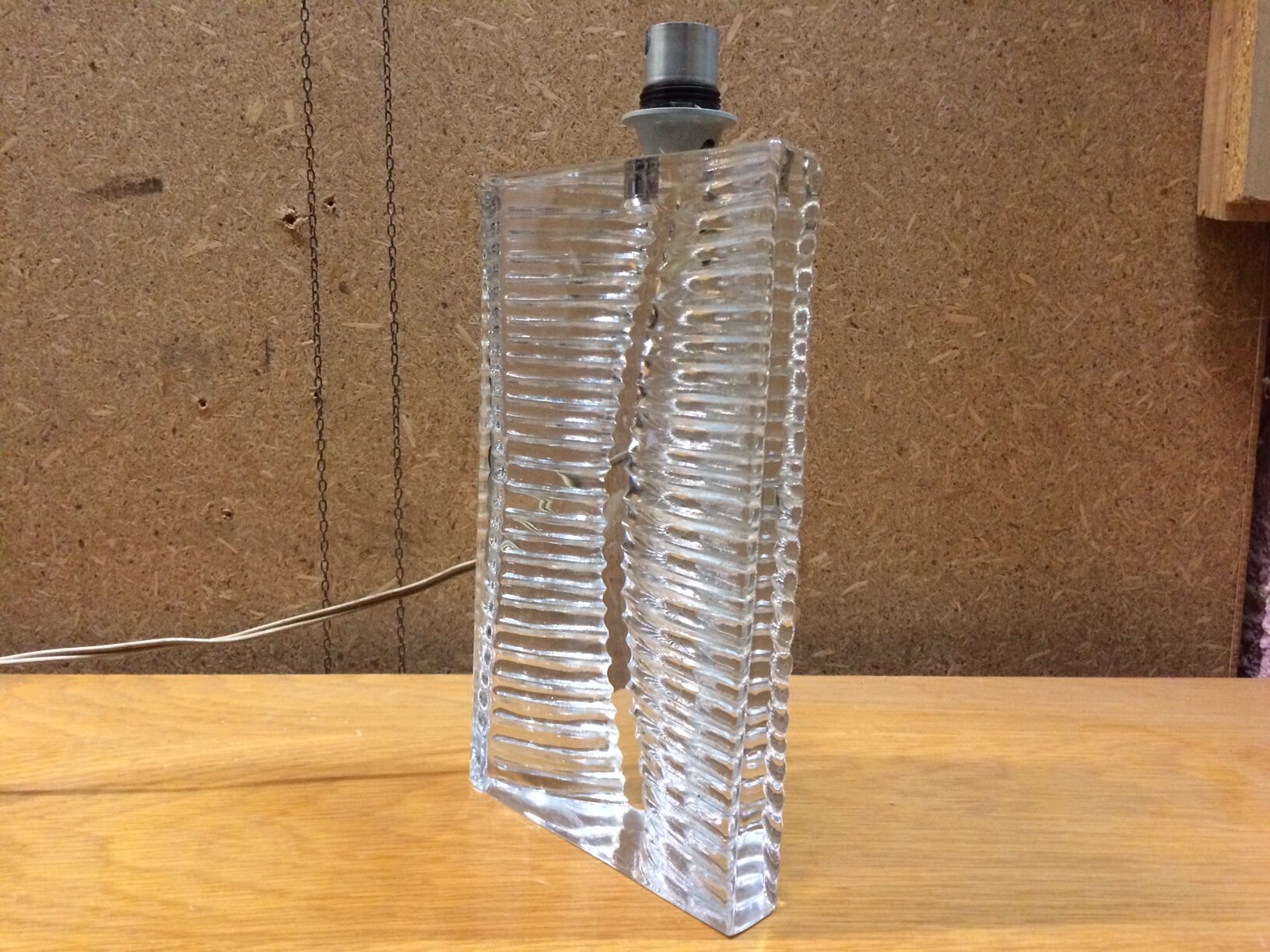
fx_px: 1064
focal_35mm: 29
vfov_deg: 48.2
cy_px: 476
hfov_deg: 61.7
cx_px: 635
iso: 320
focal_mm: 4.15
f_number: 2.2
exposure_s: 1/25
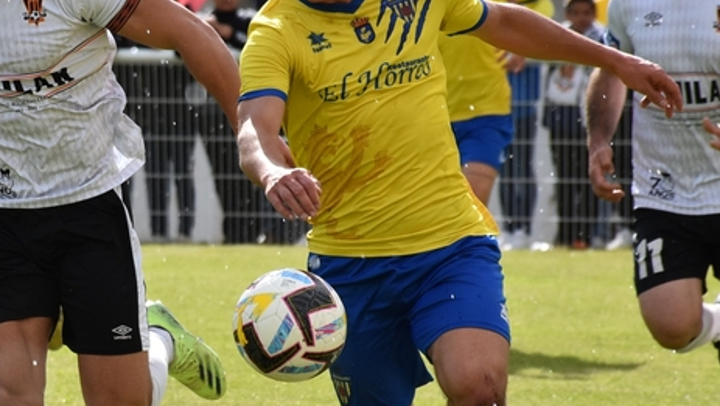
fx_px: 8156
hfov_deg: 5.1
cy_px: 219
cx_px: 232
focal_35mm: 427
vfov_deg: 2.9
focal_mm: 140
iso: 400
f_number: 5.6
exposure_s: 1/1600
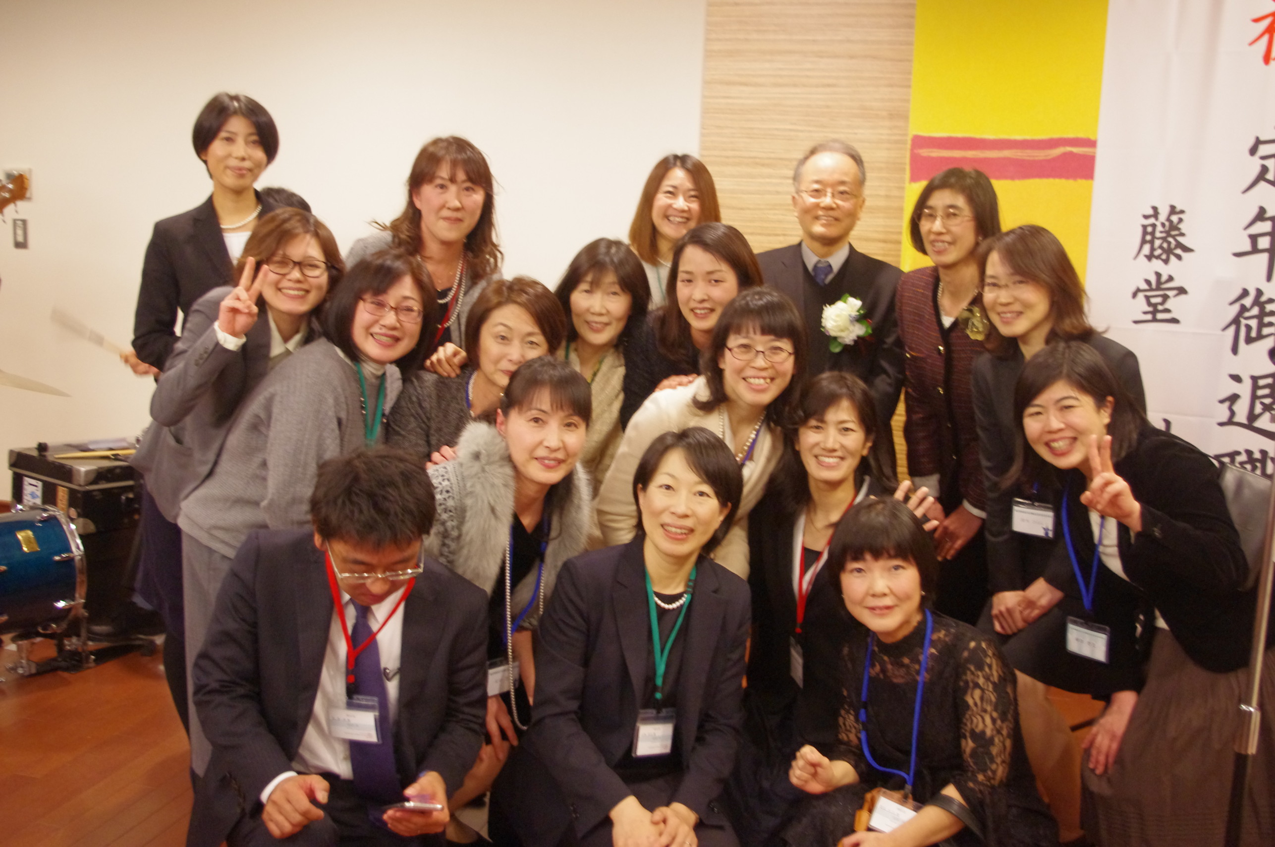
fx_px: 1273
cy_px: 424
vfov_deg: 36.8
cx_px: 638
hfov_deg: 53.2
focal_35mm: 36
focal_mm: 24.38
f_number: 4
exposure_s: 1/25
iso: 2000
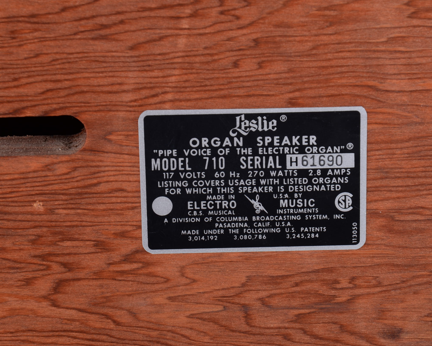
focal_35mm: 179
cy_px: 173
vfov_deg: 8.7
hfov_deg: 10.8
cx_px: 246
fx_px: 2283
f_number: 11
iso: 160
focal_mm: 105
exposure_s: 1/125
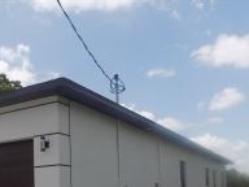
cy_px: 192
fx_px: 345
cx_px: 74
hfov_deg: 39.0
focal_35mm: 48
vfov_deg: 28.2
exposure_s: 1/1000
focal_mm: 4
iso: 80
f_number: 3.1
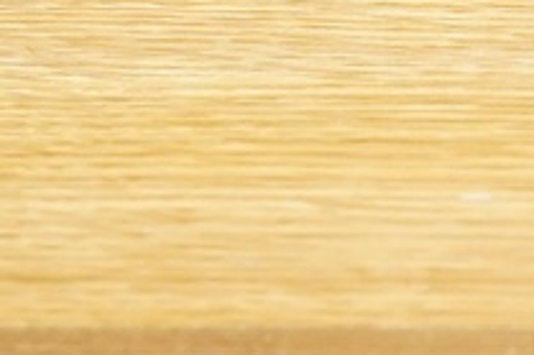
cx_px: 988
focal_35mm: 242
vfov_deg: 5.5
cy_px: -511
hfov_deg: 8.2
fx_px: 3587
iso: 2500
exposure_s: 1/160
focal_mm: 30
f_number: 8
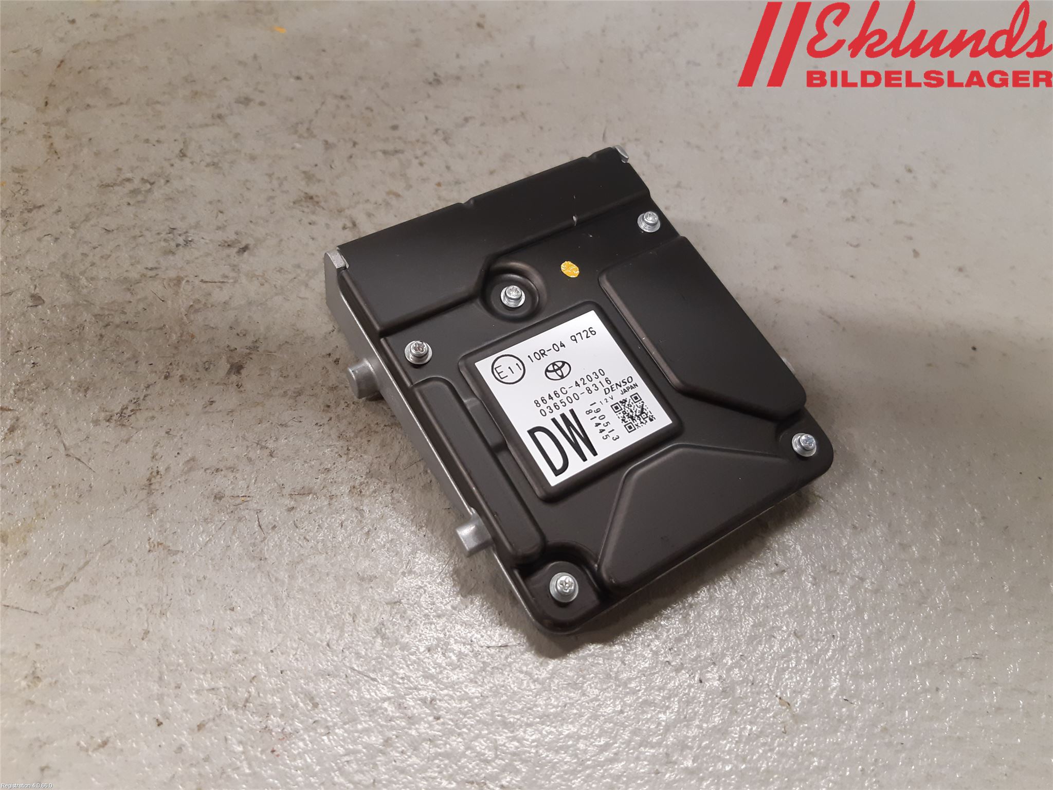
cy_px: 395
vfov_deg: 53.1
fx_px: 791
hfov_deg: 67.3
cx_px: 526
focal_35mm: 26
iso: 160
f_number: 1.7
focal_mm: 3.93
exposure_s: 1/50
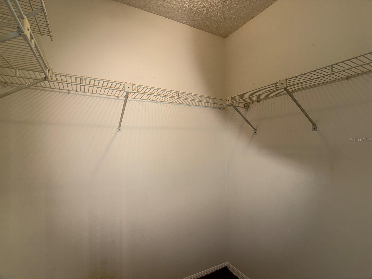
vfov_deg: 56.8
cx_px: 186
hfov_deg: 71.6
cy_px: 140
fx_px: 258
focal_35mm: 24
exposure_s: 1/28
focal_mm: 6.76
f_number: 1.78
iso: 80
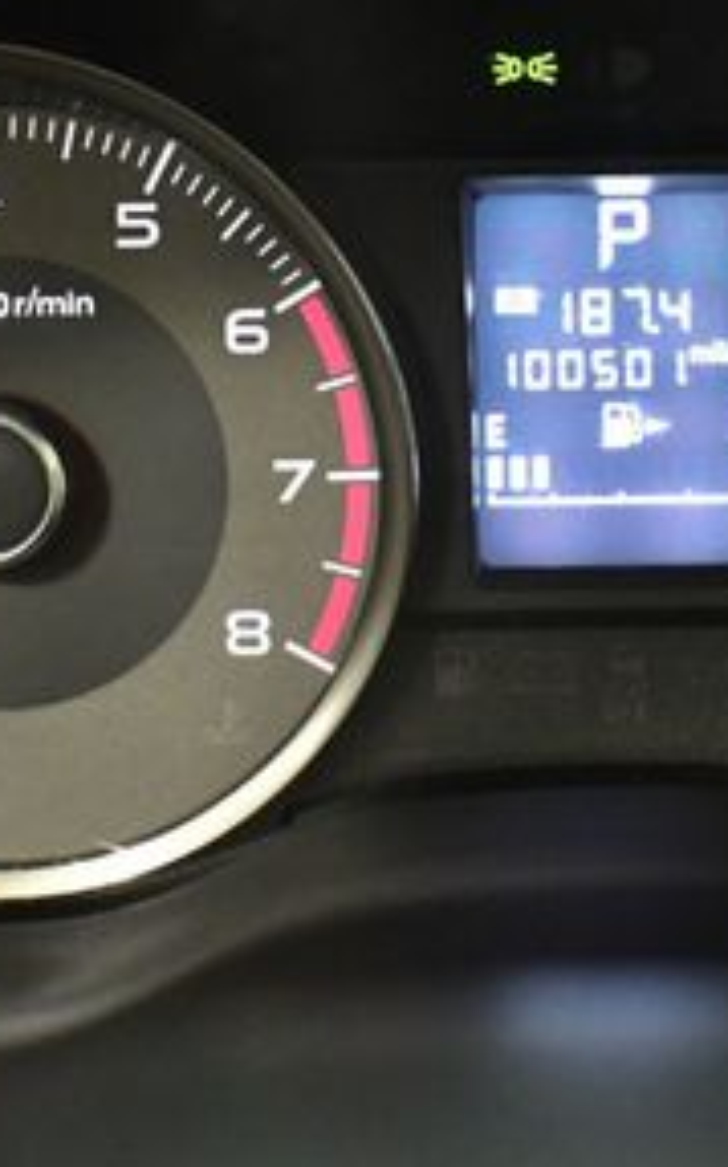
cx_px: 594
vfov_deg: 25.1
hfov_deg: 15.8
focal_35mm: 82
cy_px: 415
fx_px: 2607
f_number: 3.5
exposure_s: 1/80
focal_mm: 18
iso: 3200
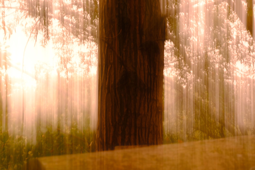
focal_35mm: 105
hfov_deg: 19.5
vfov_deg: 13.0
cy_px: 85
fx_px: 744
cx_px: 128
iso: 160
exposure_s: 1/6
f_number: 22
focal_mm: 70
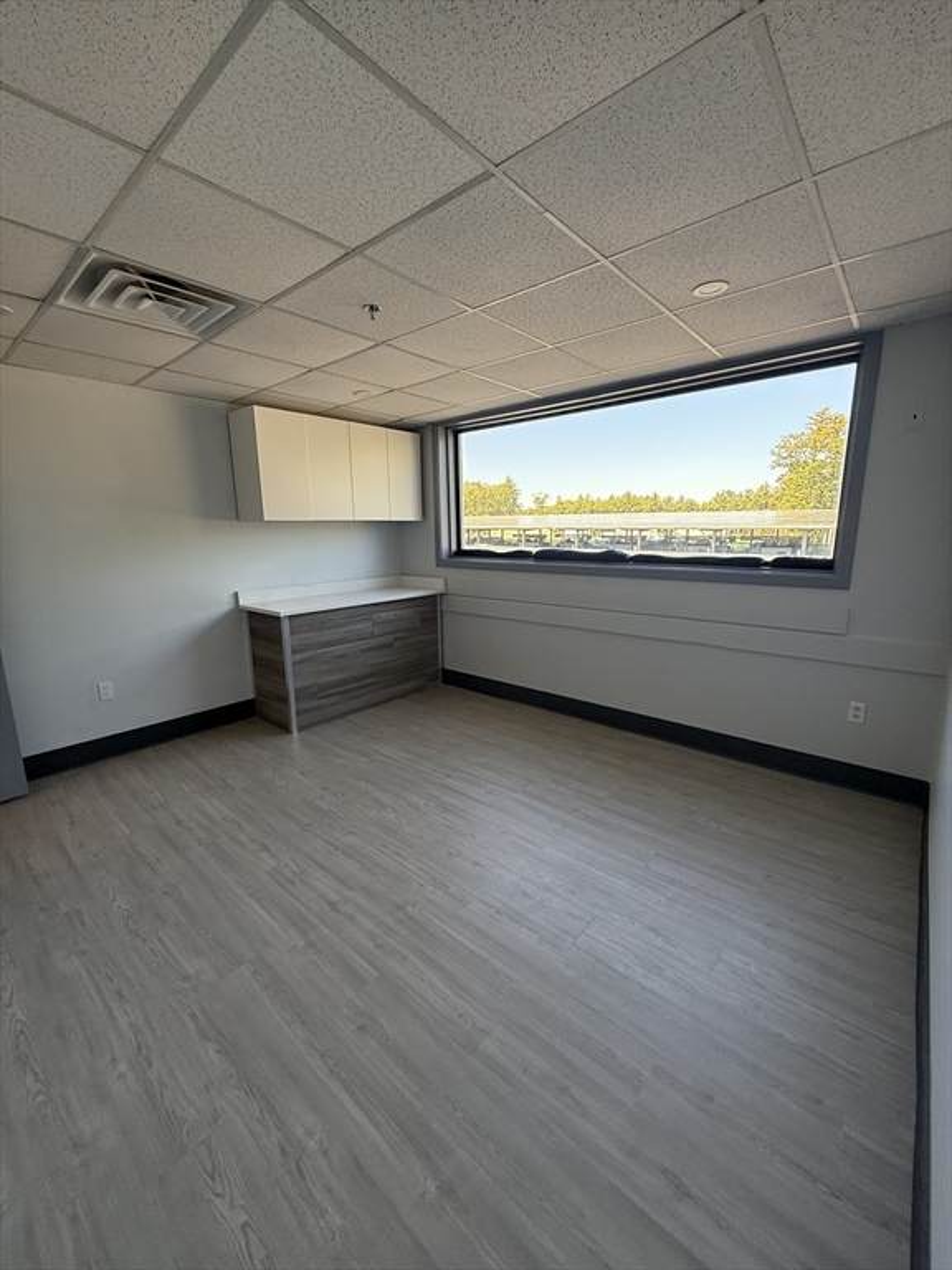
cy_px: 635
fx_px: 513
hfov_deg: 85.7
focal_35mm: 14
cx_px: 476
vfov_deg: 102.1
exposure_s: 1/99
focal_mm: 2.22
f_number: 2.2
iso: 100
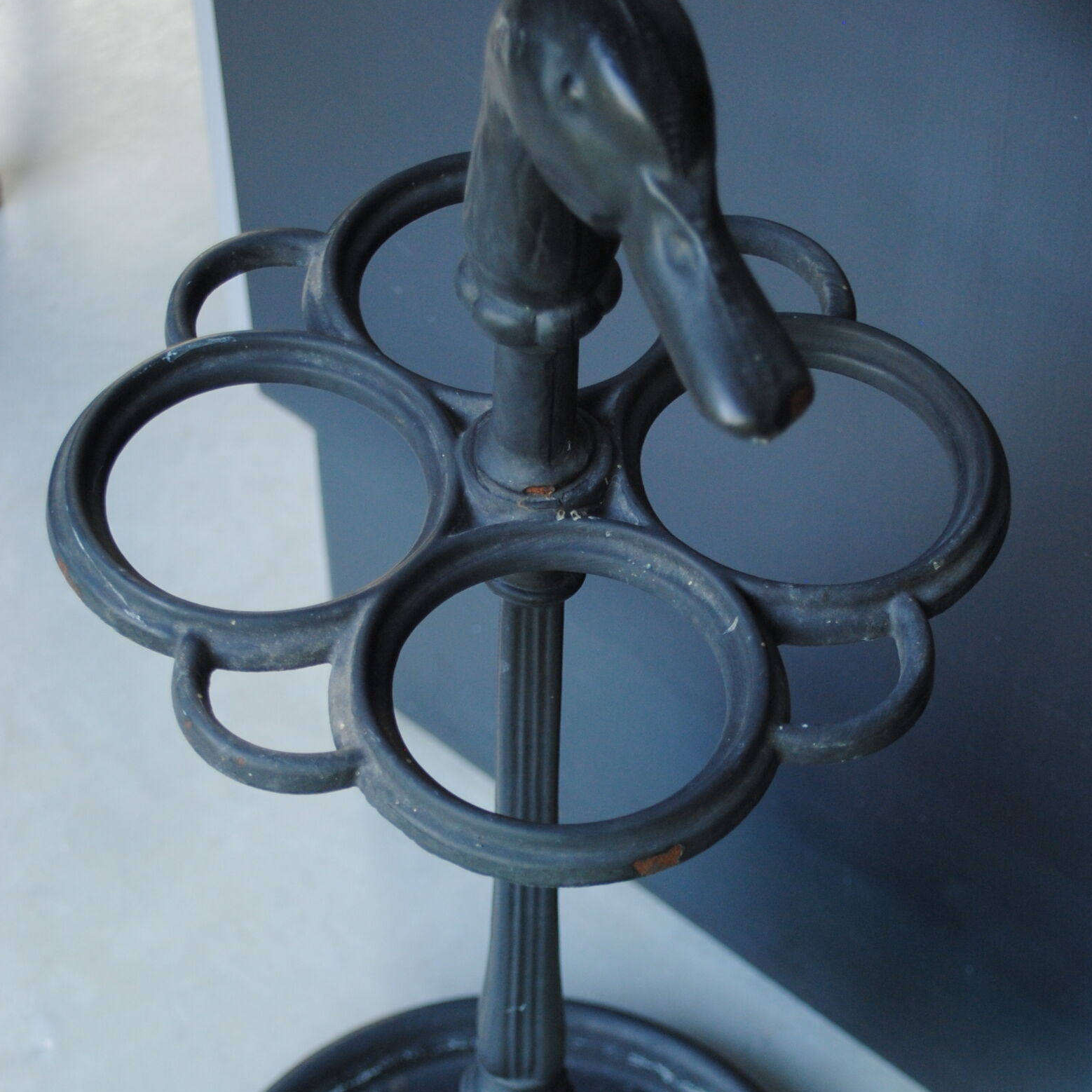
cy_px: 882
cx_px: 642
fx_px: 2712
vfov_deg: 22.4
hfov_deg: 22.7
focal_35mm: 76
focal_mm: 32
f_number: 4.8
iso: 320
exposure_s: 1/30
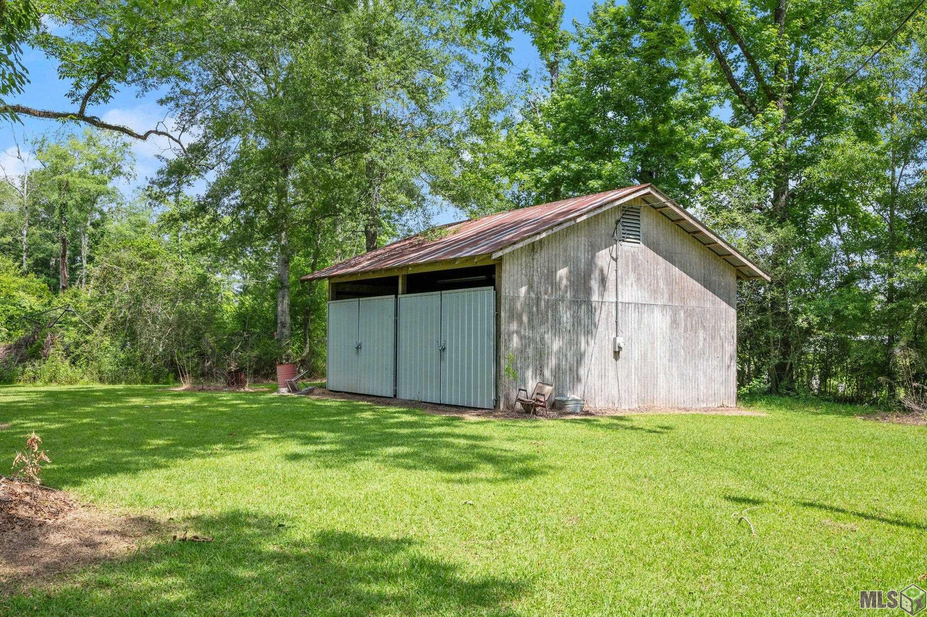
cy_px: 308
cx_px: 464
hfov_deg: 62.0
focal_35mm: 30
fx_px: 772
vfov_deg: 43.5
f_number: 10
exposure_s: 1/250
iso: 320
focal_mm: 30
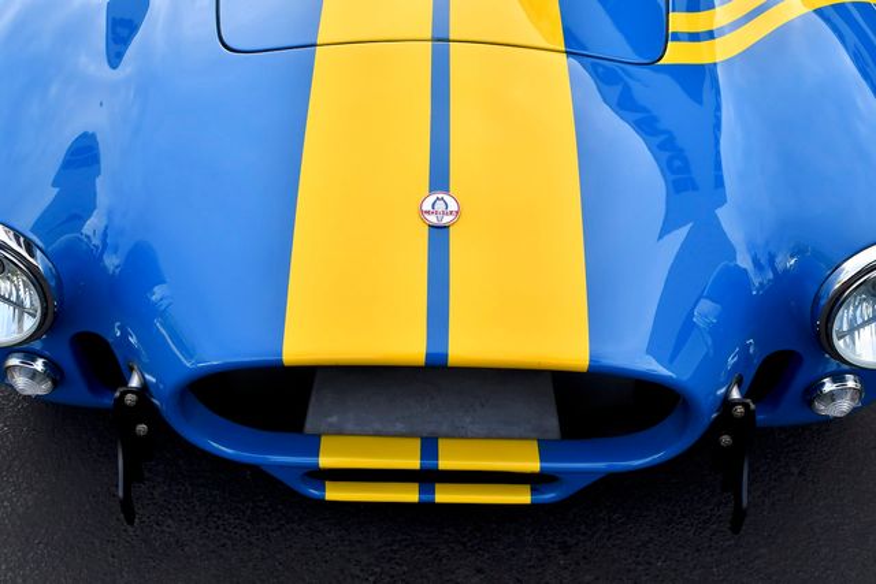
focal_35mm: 36
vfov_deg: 36.9
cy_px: 292
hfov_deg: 53.1
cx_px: 438
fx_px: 876
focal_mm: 24
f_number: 7.1
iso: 400
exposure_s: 1/320
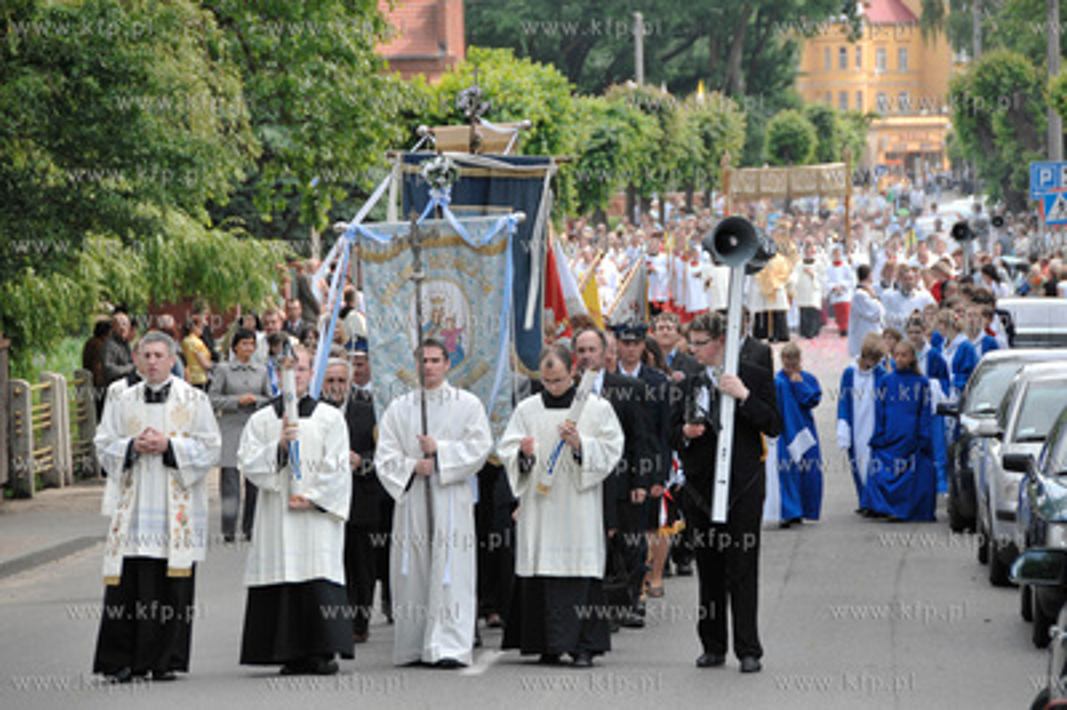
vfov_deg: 7.0
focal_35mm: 195
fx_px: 5775
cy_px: 355
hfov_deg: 10.6
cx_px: 534
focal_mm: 130
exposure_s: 1/160
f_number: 5.6
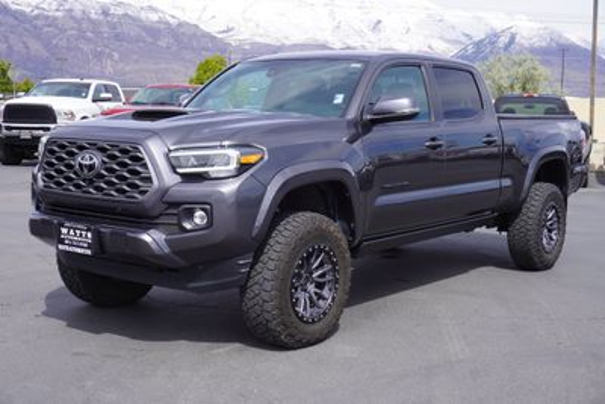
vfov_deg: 27.3
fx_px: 832
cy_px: 202
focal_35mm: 50
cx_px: 302
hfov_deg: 40.0
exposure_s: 1/125
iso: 100
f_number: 10
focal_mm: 33
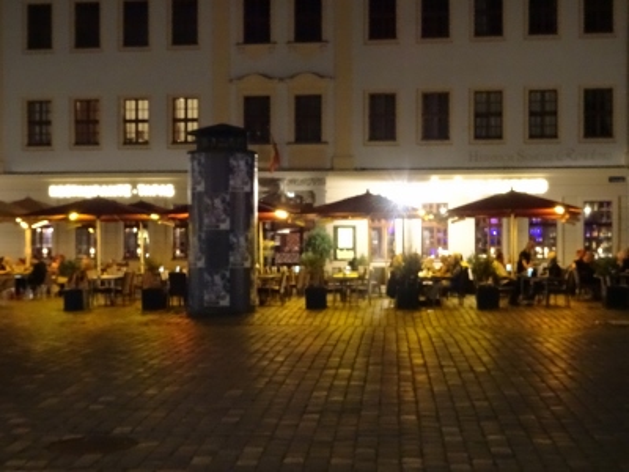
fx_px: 1127
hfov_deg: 31.2
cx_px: 314
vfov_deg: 23.7
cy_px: 236
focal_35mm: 62
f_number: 4.5
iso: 3200
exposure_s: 1/13
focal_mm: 10.59
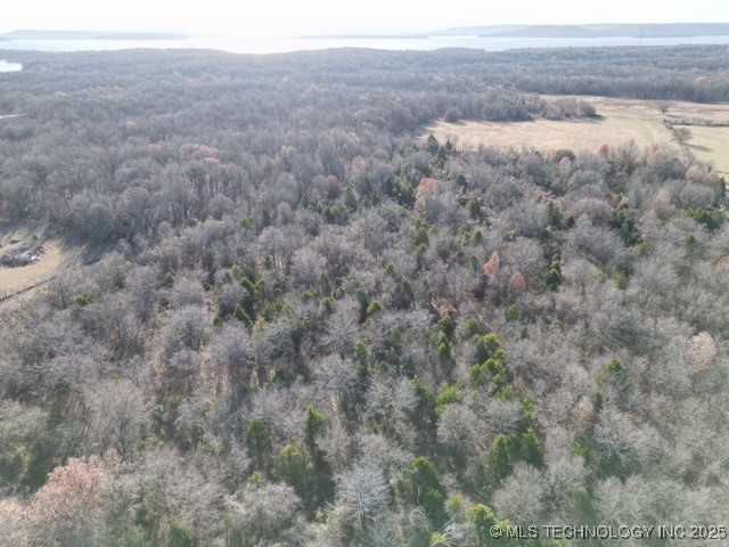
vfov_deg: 56.8
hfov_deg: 71.6
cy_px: 274
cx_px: 364
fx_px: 505
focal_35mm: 24
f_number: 1.7
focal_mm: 6.72
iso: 200
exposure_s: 1/1250
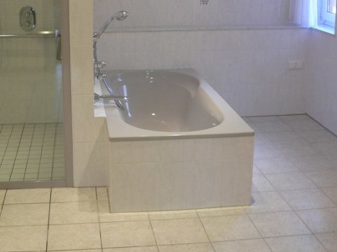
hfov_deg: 33.7
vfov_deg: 25.4
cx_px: 136
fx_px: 555
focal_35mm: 57
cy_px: 68
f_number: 2.8
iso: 100
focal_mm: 6
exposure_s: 1/13
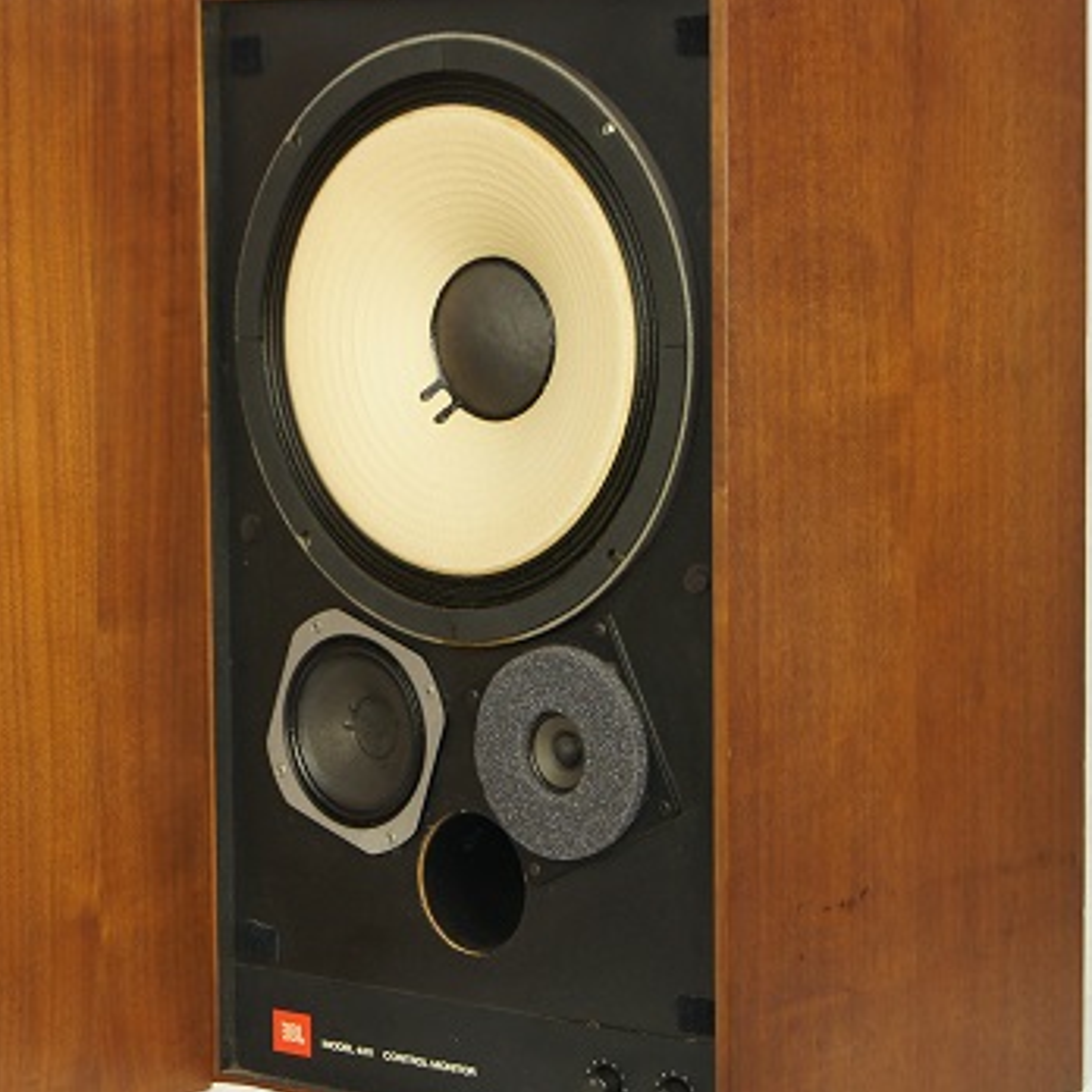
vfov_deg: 14.0
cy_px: 585
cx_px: 217
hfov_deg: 13.9
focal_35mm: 125
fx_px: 4453
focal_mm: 55
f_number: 5.6
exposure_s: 1/30
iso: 400
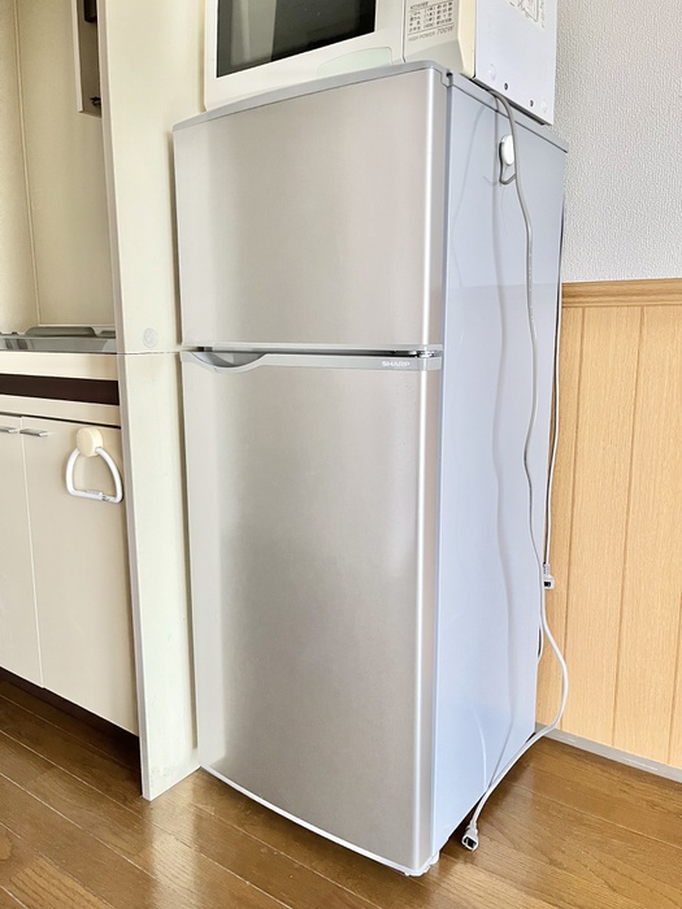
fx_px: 683
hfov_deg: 53.1
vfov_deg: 67.3
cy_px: 454
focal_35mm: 26
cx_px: 341
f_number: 1.6
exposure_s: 1/30
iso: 1000
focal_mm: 5.1
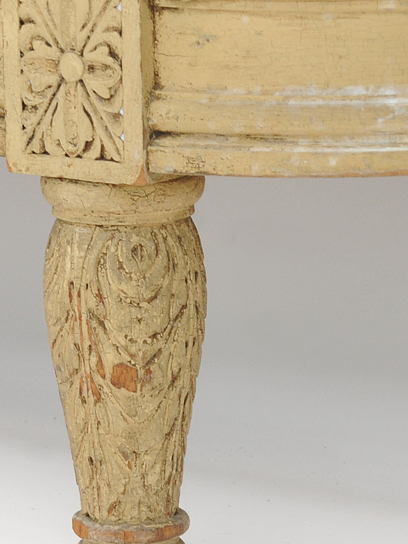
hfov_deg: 8.5
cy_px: 247
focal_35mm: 173
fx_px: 2719
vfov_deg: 11.4
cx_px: 398
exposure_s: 1/200
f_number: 5.6
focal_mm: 56
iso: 250
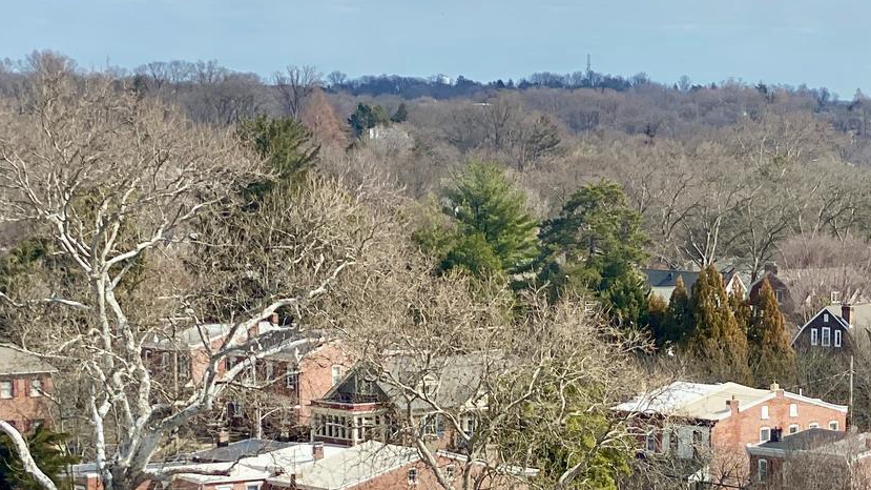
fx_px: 3233
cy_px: 492
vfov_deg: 8.6
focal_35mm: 140
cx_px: 953
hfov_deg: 15.0
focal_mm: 6
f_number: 2
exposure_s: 1/1597
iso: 20
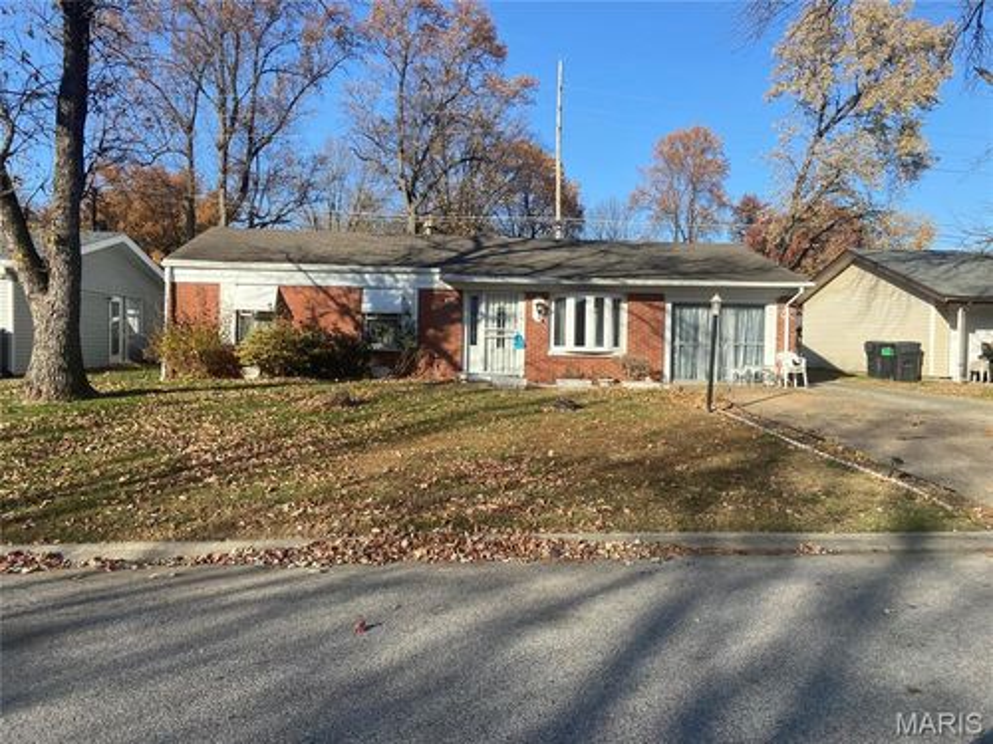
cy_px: 372
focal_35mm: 26
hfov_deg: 67.3
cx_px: 496
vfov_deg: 53.1
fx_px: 746
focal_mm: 4.25
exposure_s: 1/2028
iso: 32
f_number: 1.8
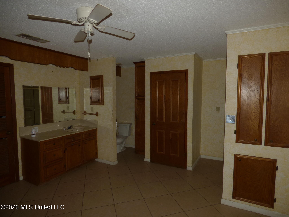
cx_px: 144
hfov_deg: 81.7
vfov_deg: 66.0
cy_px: 108
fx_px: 167
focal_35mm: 20
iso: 100
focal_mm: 3.58
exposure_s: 1/100
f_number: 6.3
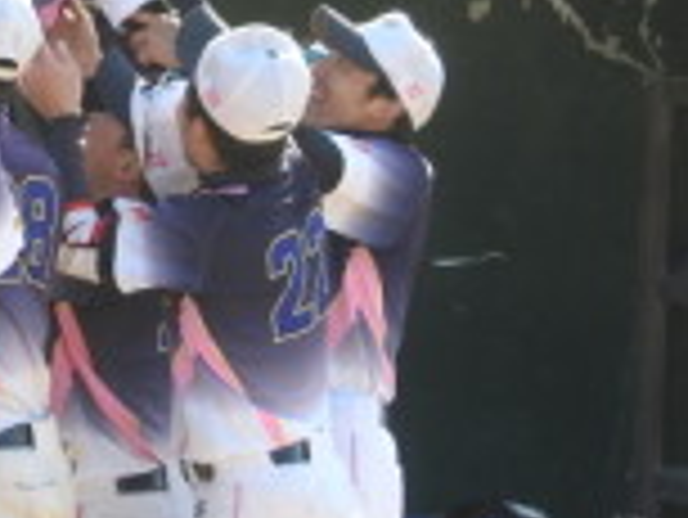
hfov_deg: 6.3
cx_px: -76
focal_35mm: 313
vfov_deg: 4.7
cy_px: 27
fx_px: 6226
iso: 100
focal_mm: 14.3
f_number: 4.5
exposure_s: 1/200
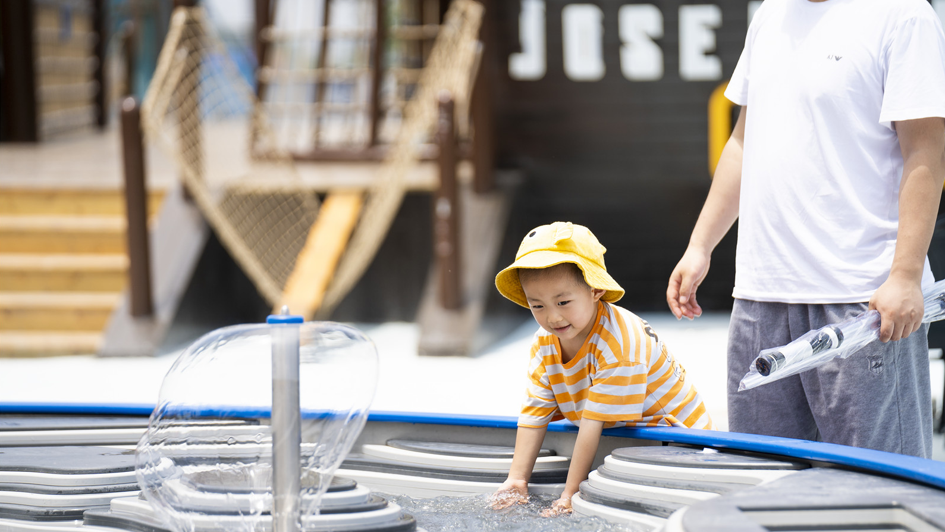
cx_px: 475
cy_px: 305
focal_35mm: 155
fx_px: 3884
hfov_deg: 13.9
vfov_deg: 7.8
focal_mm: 147
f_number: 2.8
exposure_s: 1/1600
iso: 100
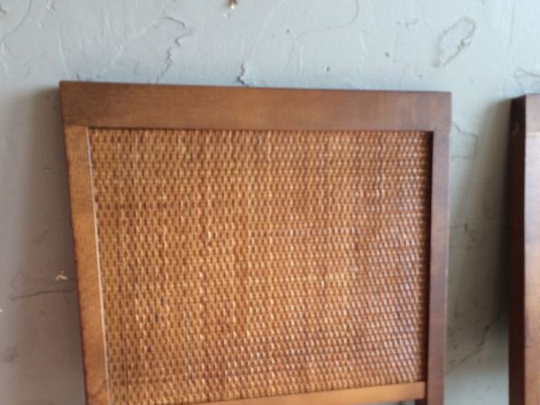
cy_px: 287
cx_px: 299
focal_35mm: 43
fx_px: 671
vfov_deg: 33.1
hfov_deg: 43.8
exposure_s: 1/40
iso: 40
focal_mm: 4.12
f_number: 2.2
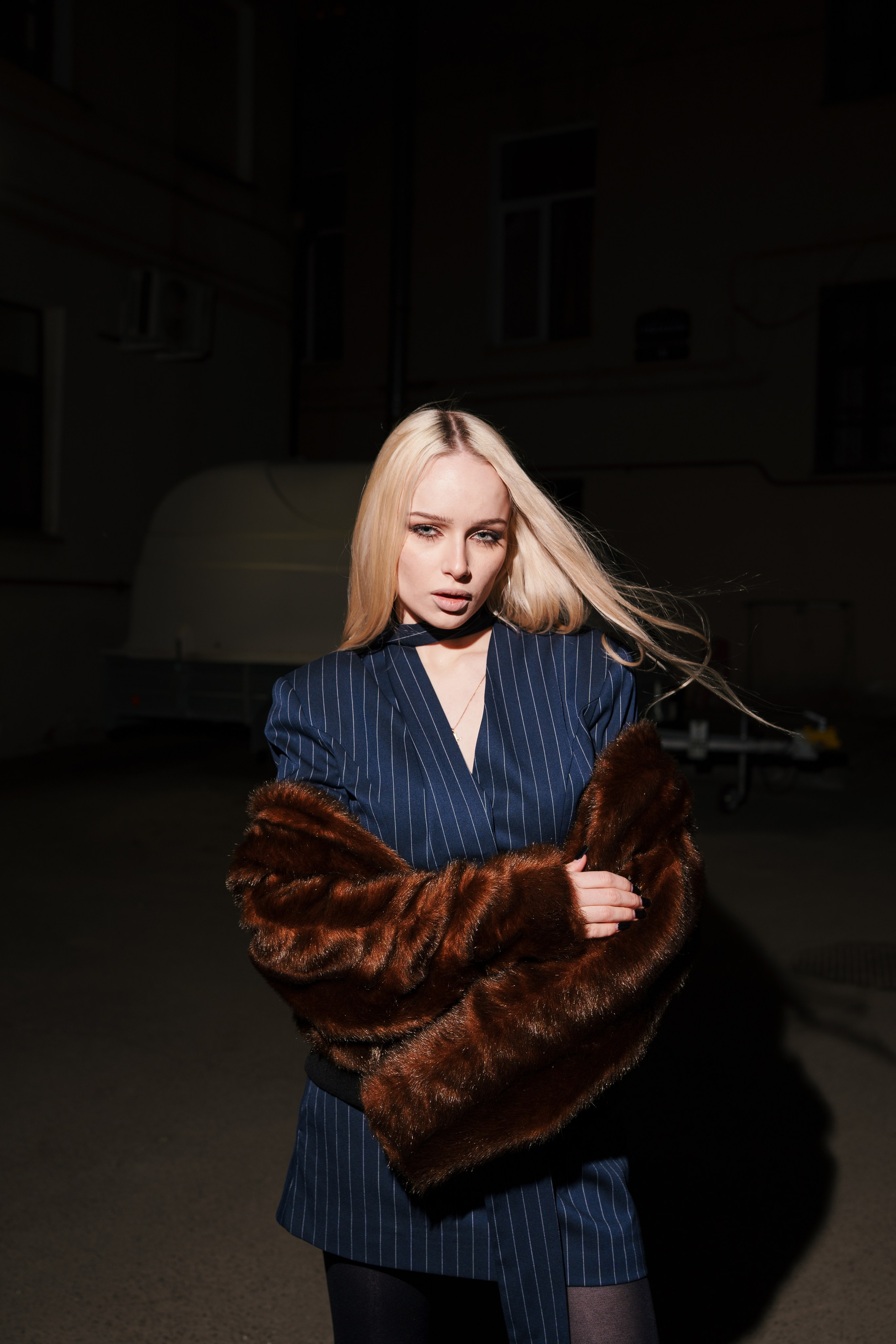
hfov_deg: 37.9
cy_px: 672
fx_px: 1307
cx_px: 448
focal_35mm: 35
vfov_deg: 54.4
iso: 100
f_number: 4
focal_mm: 35
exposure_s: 1/200
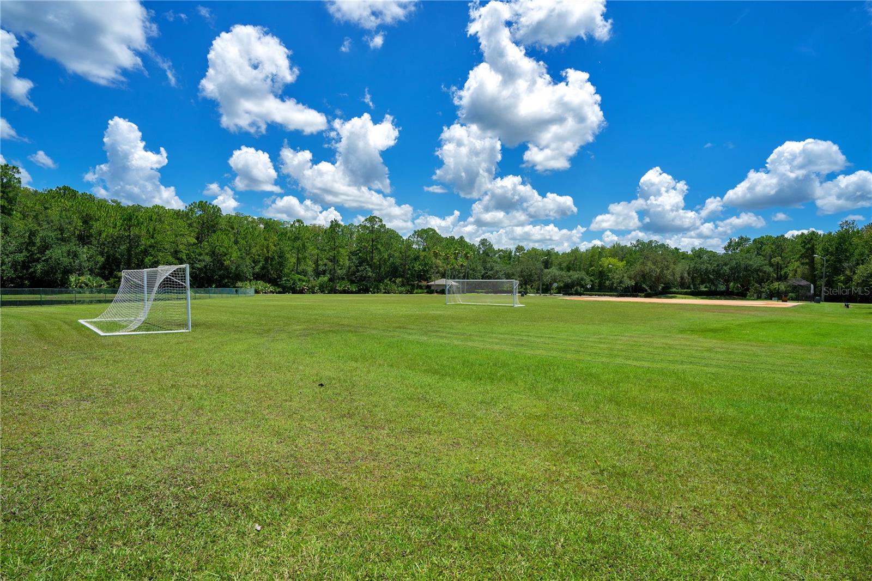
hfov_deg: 93.3
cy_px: 290
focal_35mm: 17
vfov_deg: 70.4
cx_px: 436
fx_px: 412
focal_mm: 17
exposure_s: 1/200
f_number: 11
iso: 100
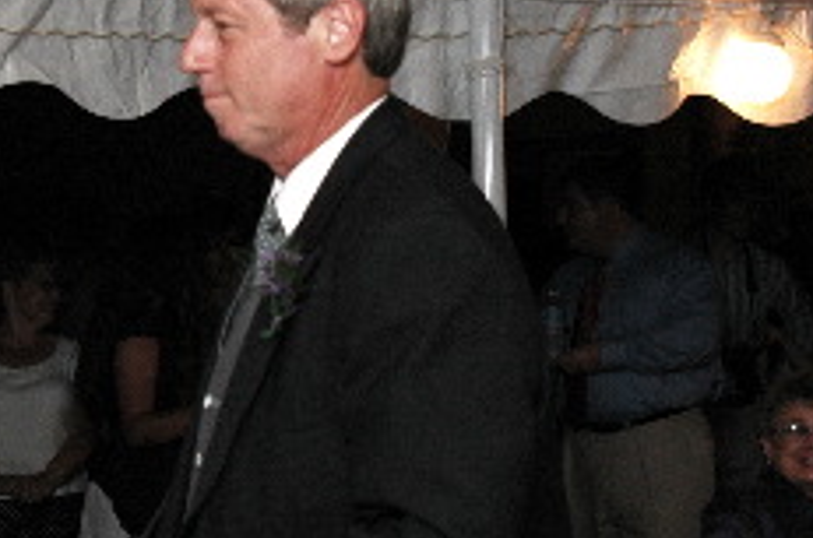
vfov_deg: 8.6
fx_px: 3561
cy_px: 389
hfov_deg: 12.6
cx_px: -246
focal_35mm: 158
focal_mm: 38
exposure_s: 1/60
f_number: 5.6
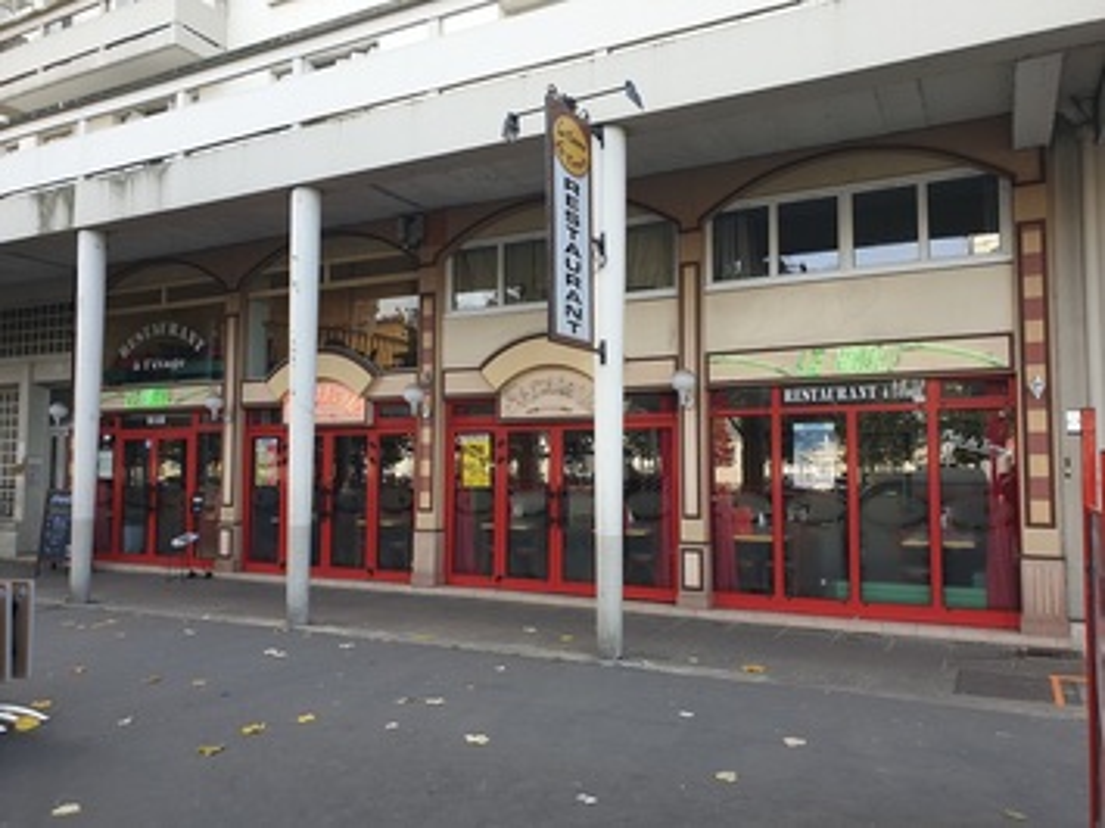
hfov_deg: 67.3
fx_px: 830
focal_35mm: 26
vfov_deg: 53.0
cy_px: 414
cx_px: 552
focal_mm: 4.3
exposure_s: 1/177
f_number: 2.4
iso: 50
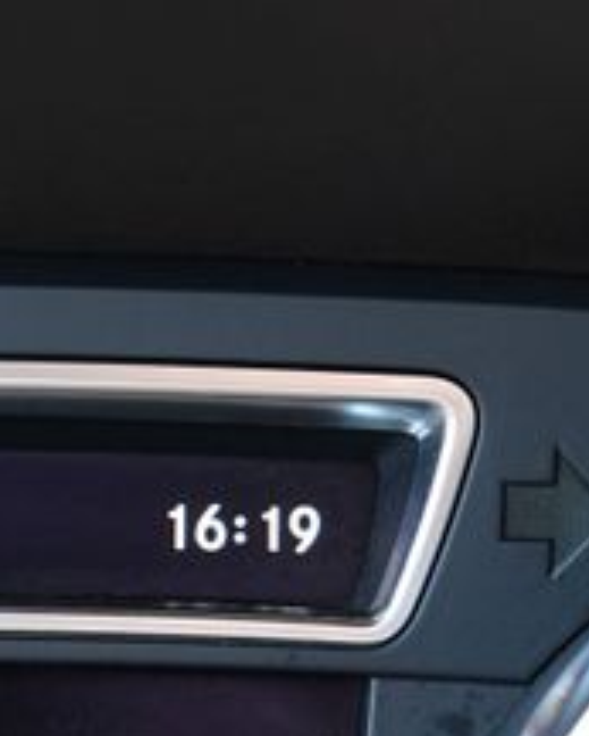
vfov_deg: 13.8
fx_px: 3005
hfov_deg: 11.1
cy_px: 721
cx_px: 17
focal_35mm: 138
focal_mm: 31
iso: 640
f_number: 4
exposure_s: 1/60
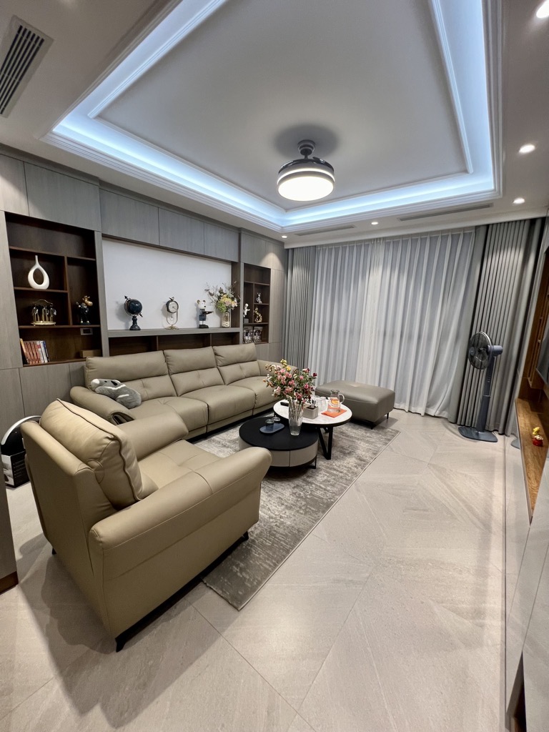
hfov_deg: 89.9
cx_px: 274
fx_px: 275
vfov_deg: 106.2
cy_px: 366
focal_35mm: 13
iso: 125
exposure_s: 1/100
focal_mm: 1.57
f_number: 1.8
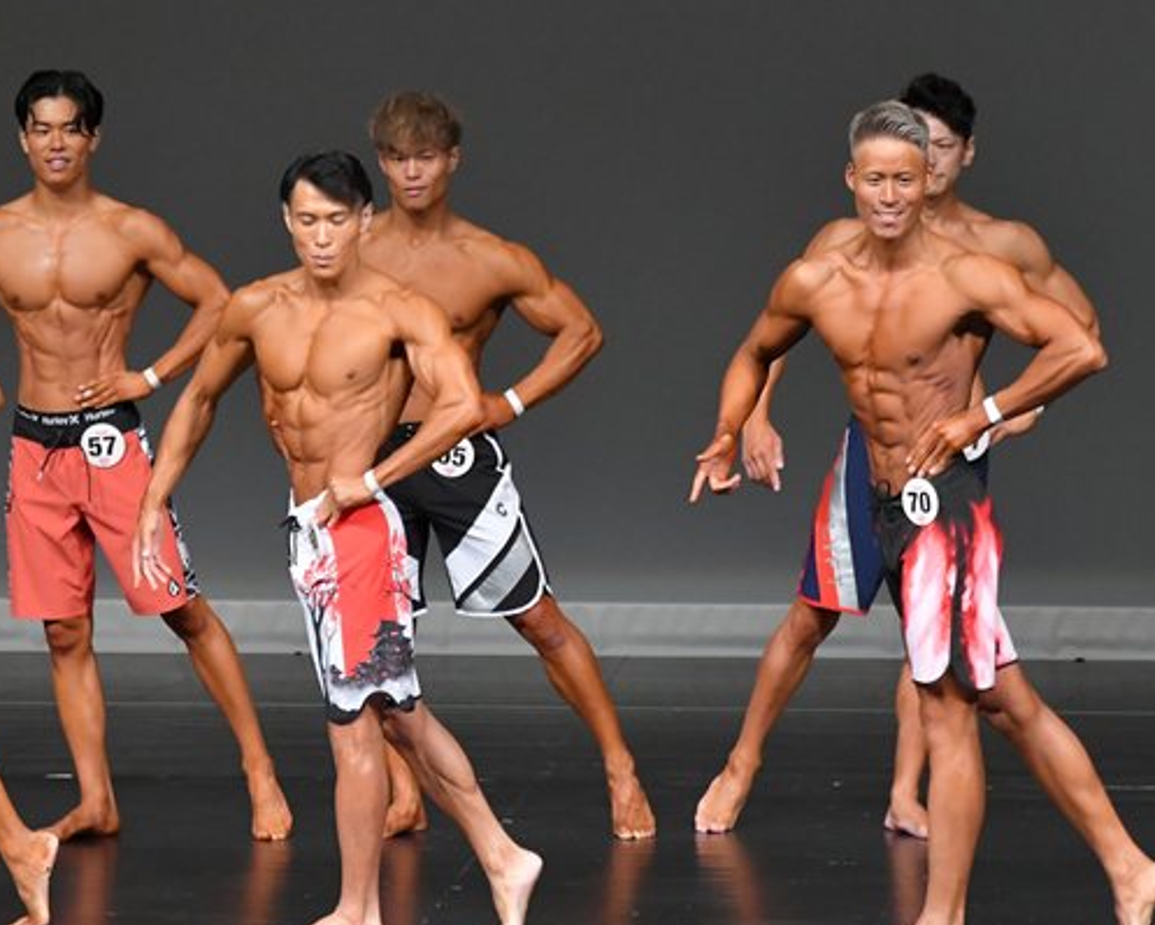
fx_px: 13508
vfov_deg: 3.9
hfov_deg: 4.9
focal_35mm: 395
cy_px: 537
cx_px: 424
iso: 4000
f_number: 5.6
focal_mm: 180
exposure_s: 1/400
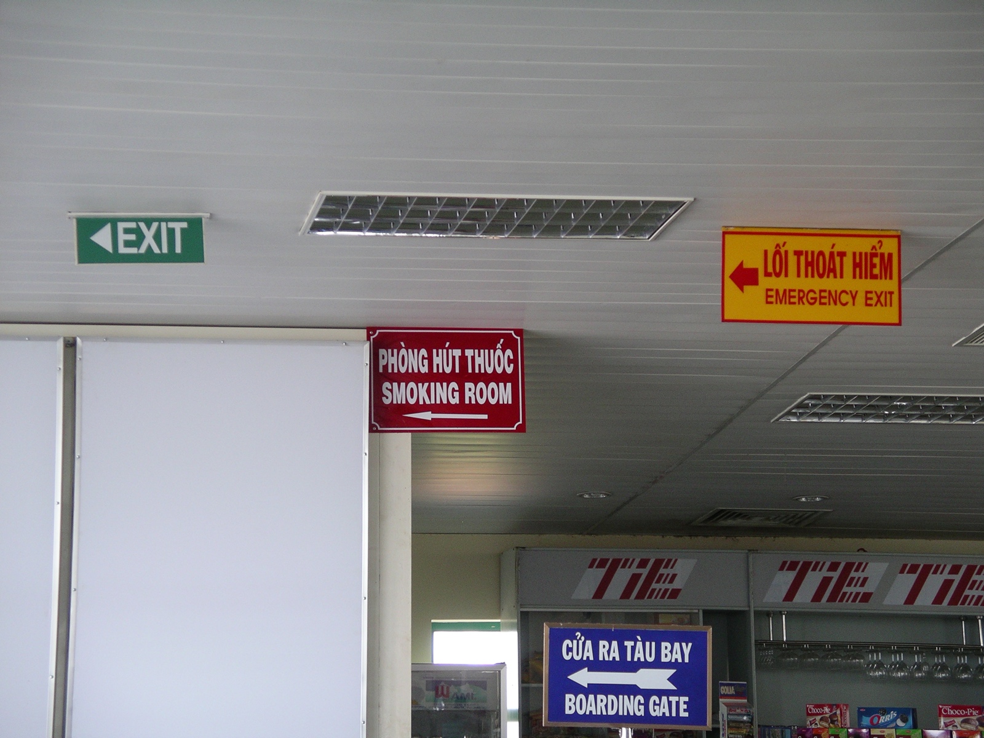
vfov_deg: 13.0
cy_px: 369
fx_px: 3241
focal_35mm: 114
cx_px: 492
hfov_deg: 17.3
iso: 200
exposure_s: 1/40
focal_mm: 23.8
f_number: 4
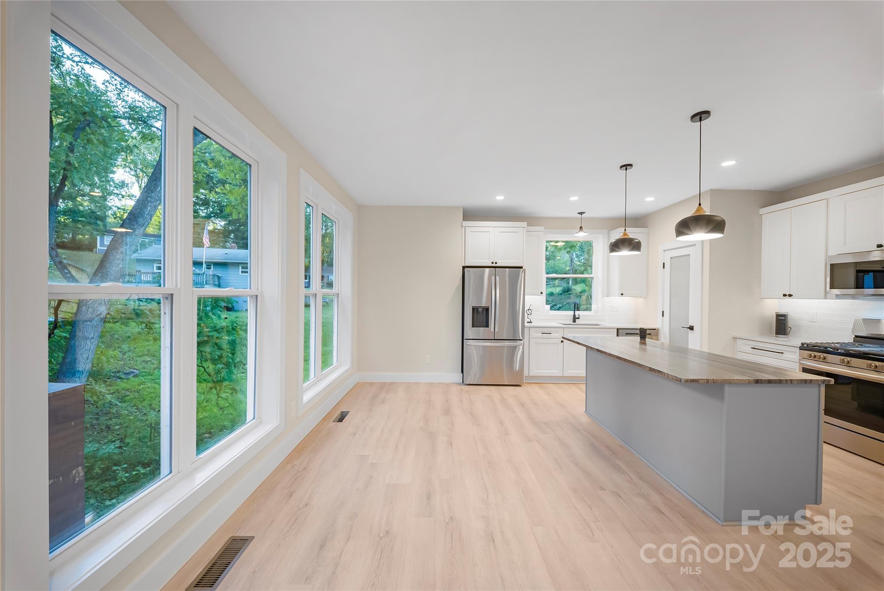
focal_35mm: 12
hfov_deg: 112.6
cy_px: 296
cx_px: 442
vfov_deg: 90.1
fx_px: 295
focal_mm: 12
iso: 640
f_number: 8
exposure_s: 1/30
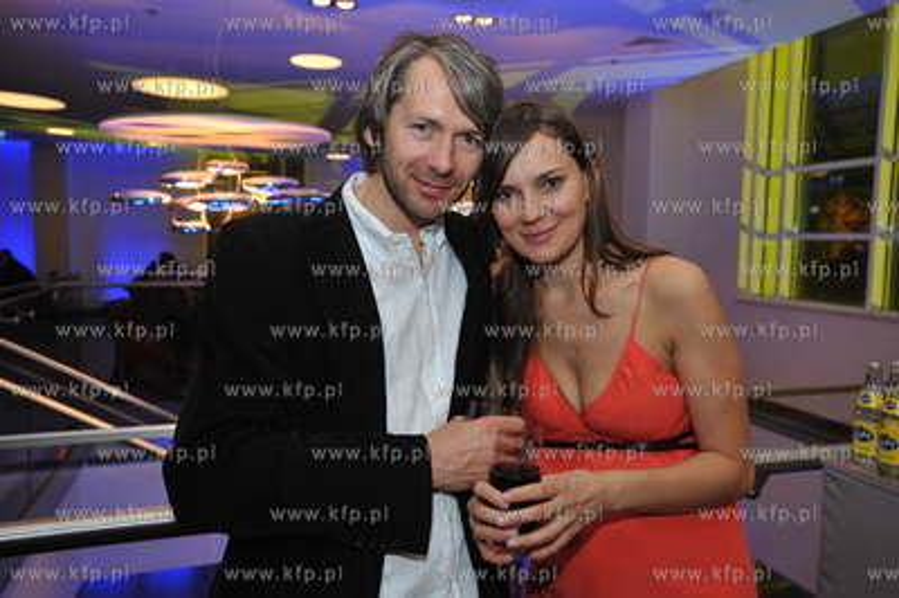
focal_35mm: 30
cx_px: 450
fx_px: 749
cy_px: 299
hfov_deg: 62.0
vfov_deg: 43.5
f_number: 5
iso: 1000
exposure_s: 1/50
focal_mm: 30
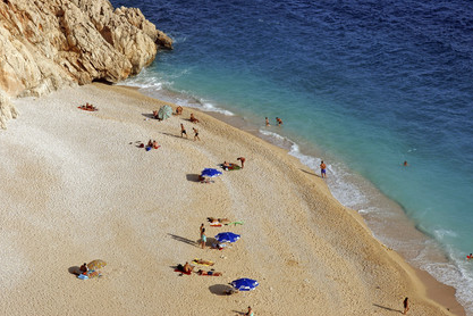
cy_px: 158
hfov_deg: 19.3
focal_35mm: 106
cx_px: 238
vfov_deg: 12.9
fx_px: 1393
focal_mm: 70
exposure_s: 1/400
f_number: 11
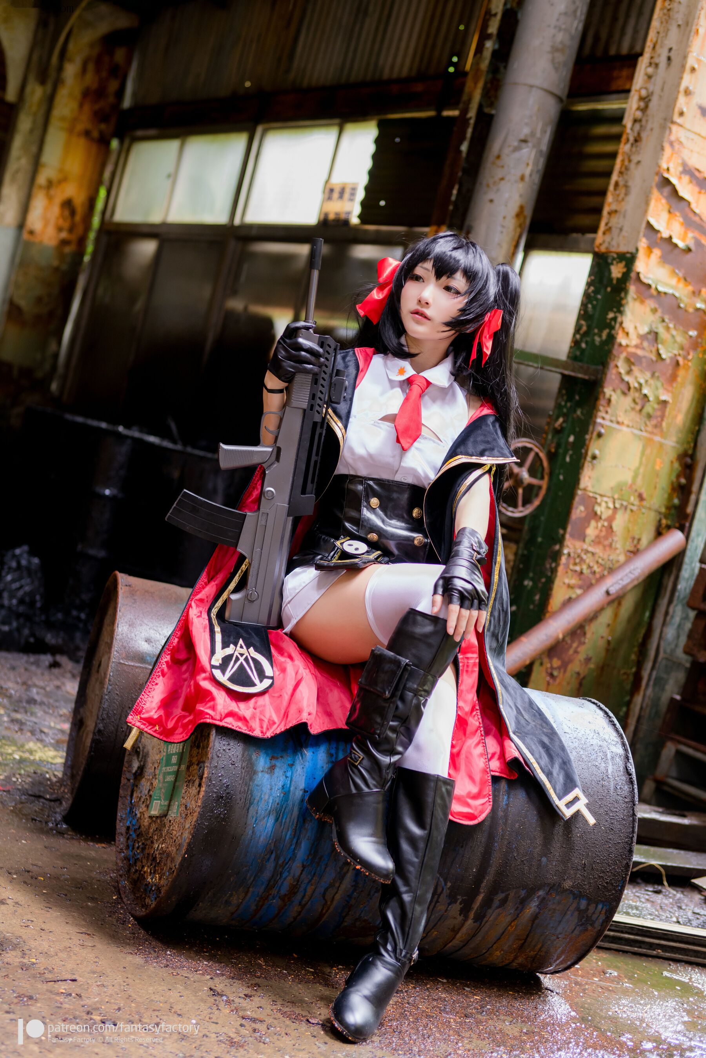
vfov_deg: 39.6
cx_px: 353
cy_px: 529
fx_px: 1470
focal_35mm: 50
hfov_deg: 27.0
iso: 800
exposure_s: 1/60
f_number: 2.8
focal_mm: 50
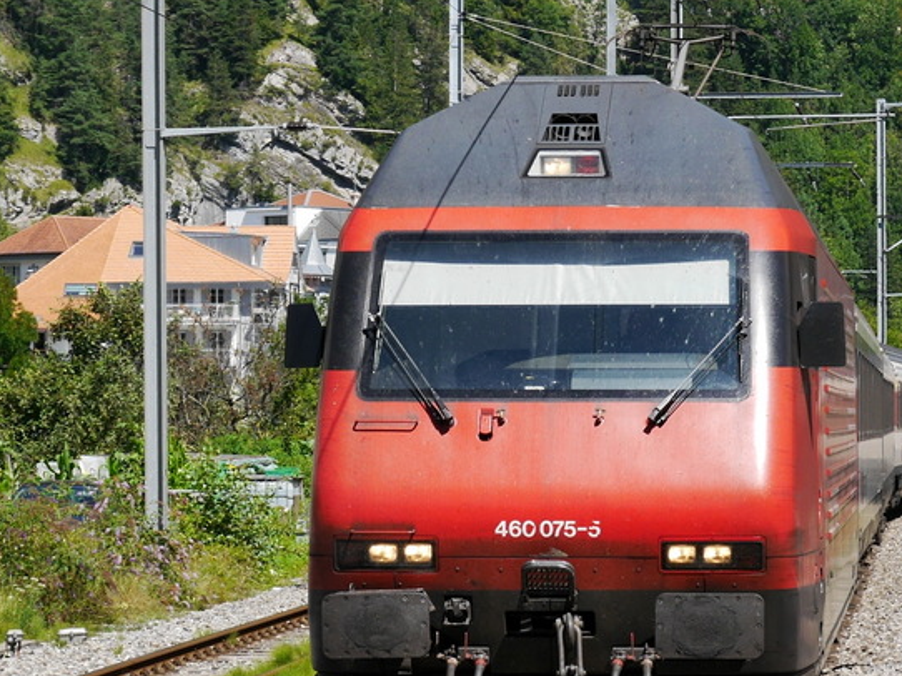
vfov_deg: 8.0
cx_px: 619
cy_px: 391
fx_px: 4845
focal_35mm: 186
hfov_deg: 10.6
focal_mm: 42
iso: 160
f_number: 8
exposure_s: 1/320
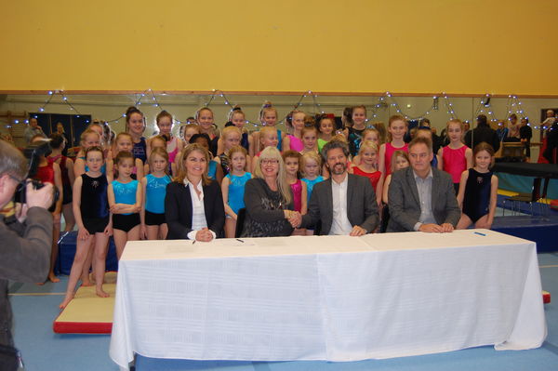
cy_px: 186
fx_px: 604
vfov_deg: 34.2
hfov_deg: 49.6
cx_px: 279
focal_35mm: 39
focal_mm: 26
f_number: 4
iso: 400
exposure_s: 1/60
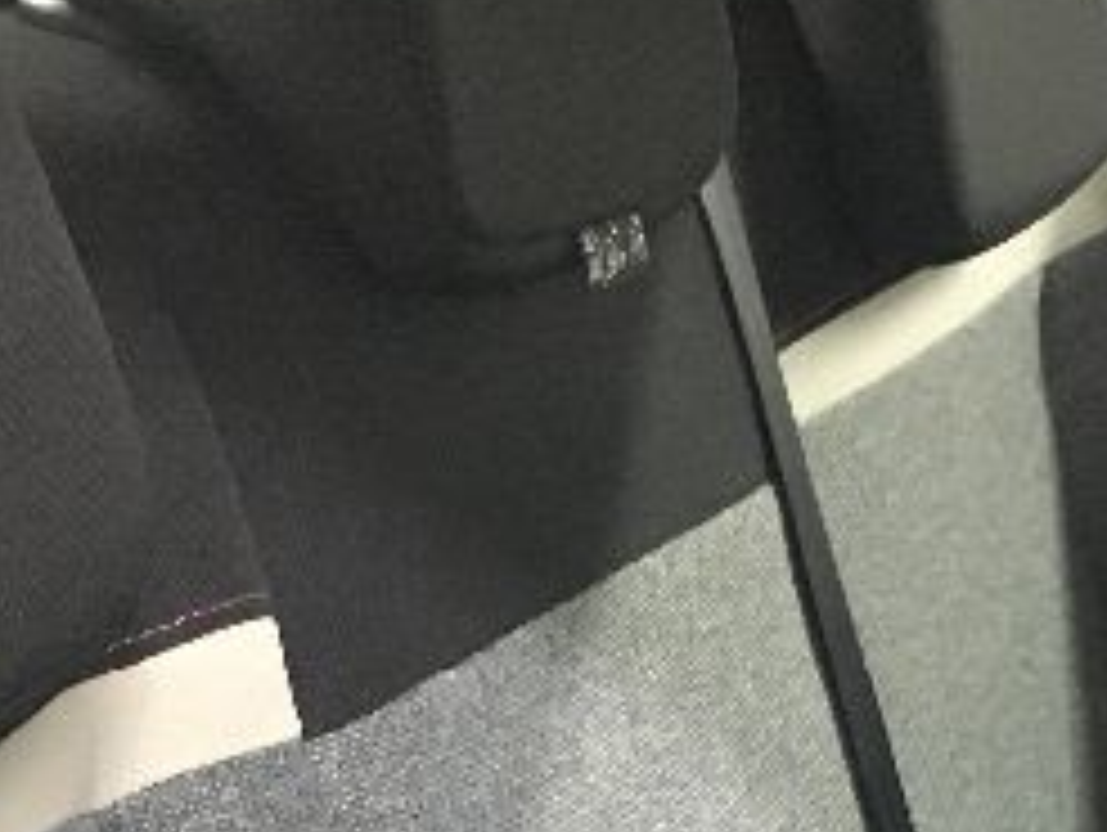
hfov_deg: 18.5
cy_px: 1163
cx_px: 724
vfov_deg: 13.4
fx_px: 3393
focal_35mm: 106
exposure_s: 1/17
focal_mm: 4.15
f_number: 2.2
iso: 320
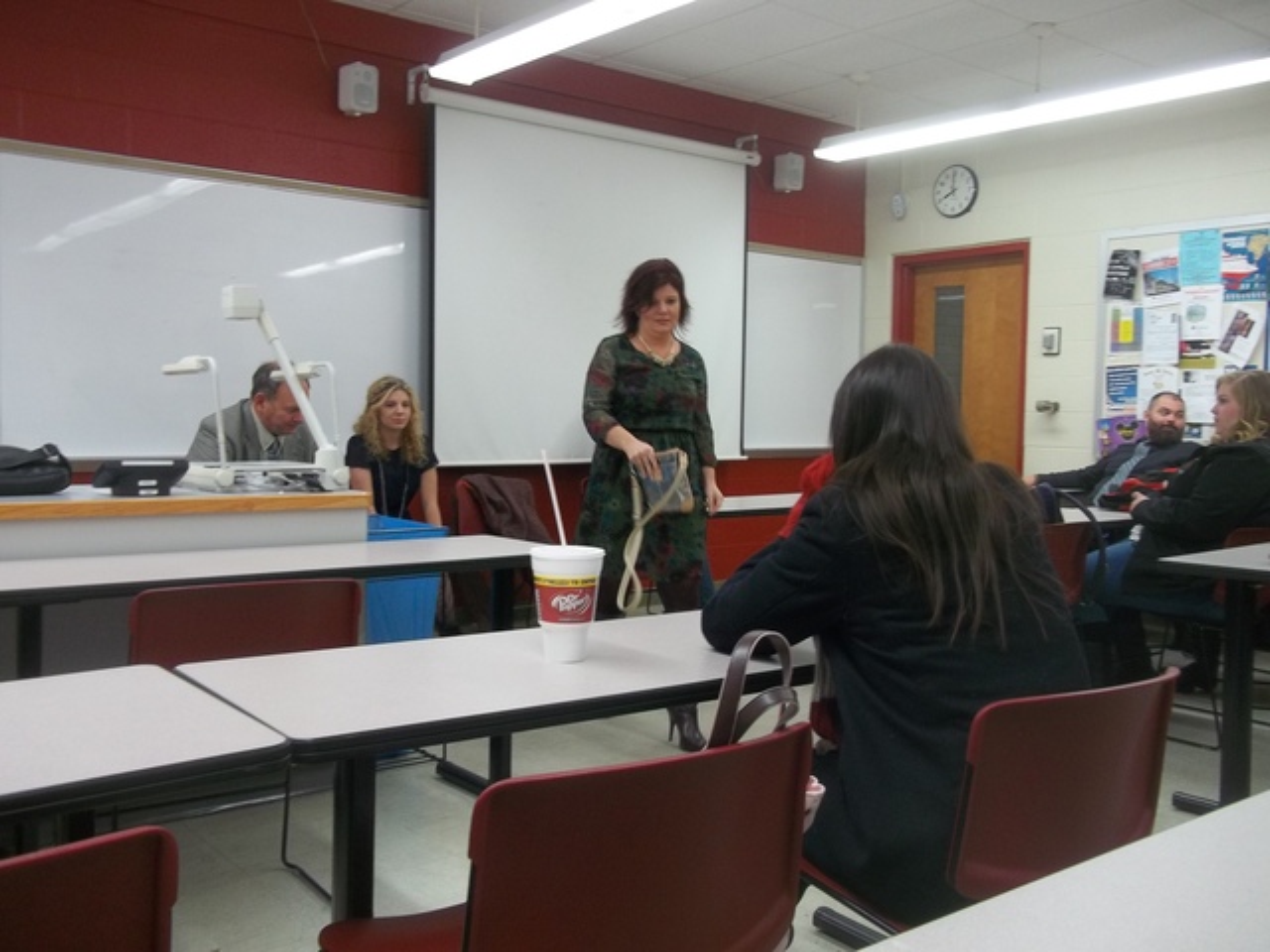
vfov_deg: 44.2
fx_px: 1174
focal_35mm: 32
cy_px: 476
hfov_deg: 56.8
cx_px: 635
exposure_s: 1/30
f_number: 2.9
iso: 140
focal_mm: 5.7
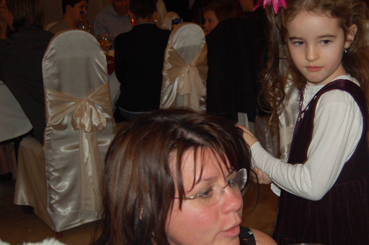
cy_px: 125
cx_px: 223
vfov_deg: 23.3
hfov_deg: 34.4
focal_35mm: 58
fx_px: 594
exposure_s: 1/60
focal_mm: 24
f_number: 4
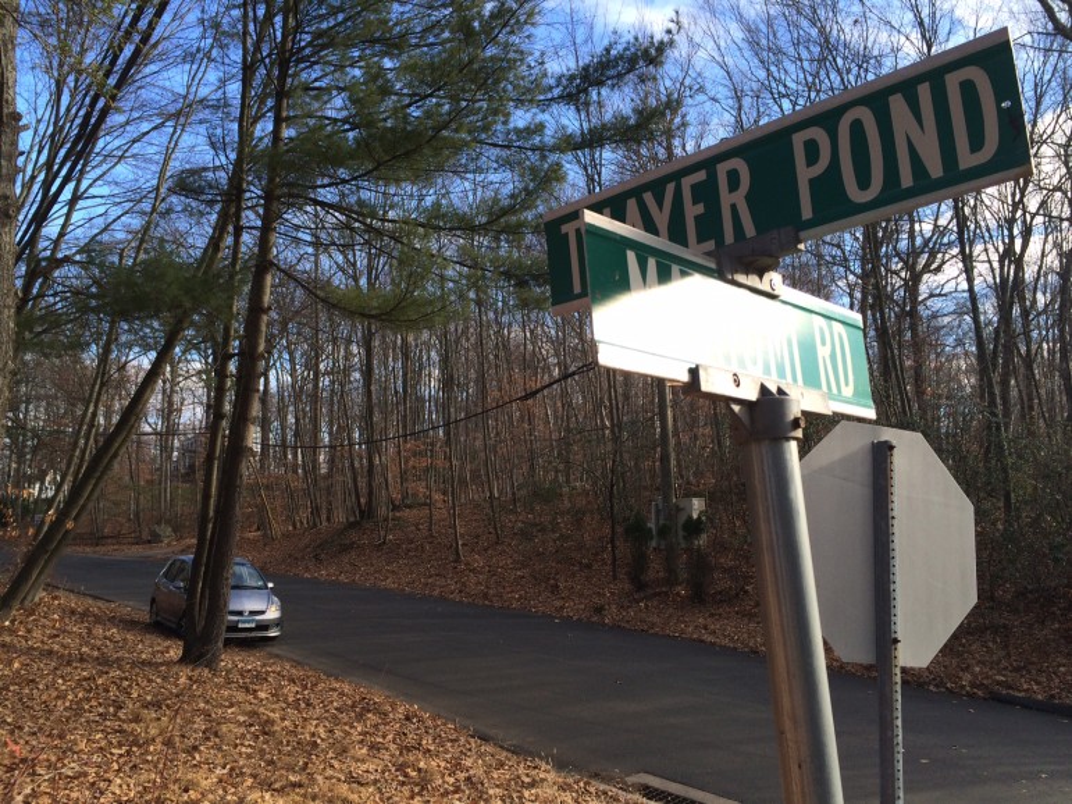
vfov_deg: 48.2
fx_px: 898
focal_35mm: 29
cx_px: 536
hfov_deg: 61.7
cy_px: 402
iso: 32
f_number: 2.2
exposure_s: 1/604
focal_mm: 4.15
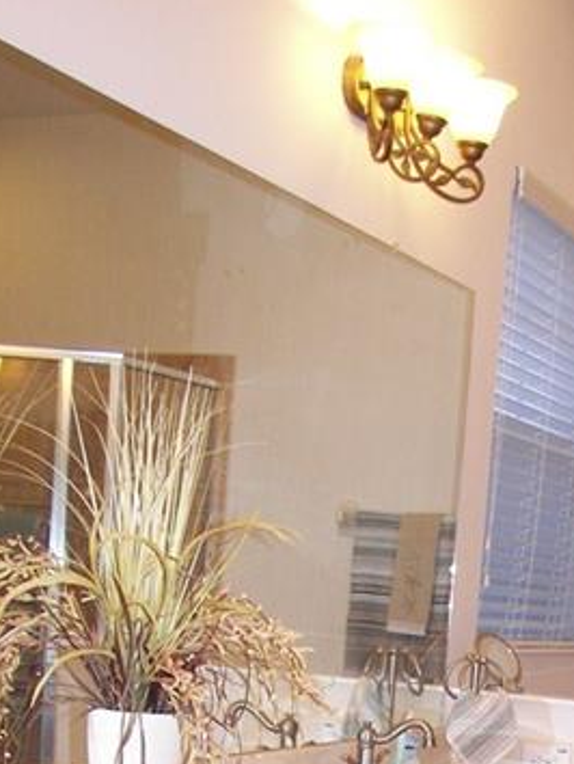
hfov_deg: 18.8
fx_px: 1722
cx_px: 434
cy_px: 805
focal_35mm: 78
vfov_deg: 23.7
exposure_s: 1/30
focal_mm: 6
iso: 100
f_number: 2.8
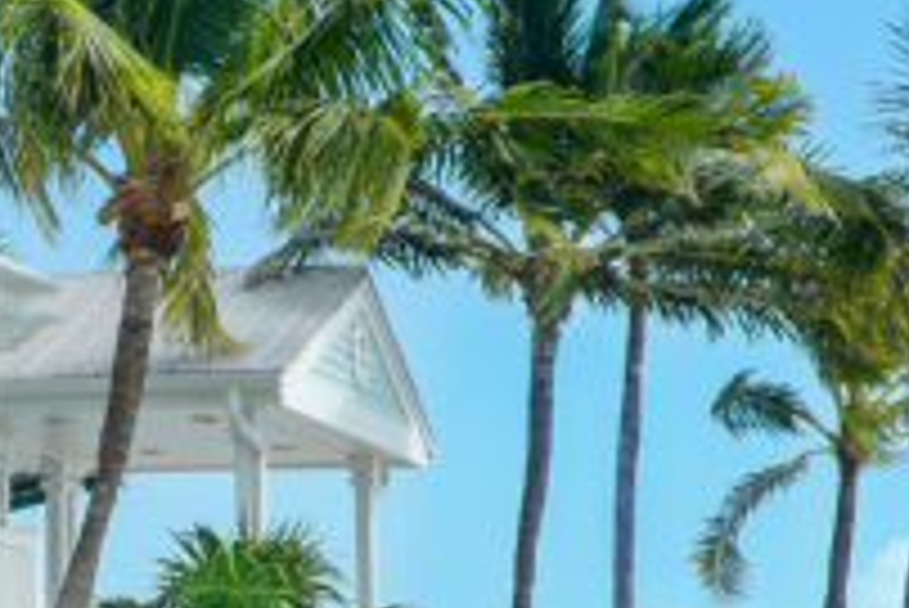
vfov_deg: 7.8
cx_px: -58
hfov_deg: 11.5
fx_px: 4472
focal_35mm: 177
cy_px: 511
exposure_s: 1/500
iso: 100
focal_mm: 35
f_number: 5.6
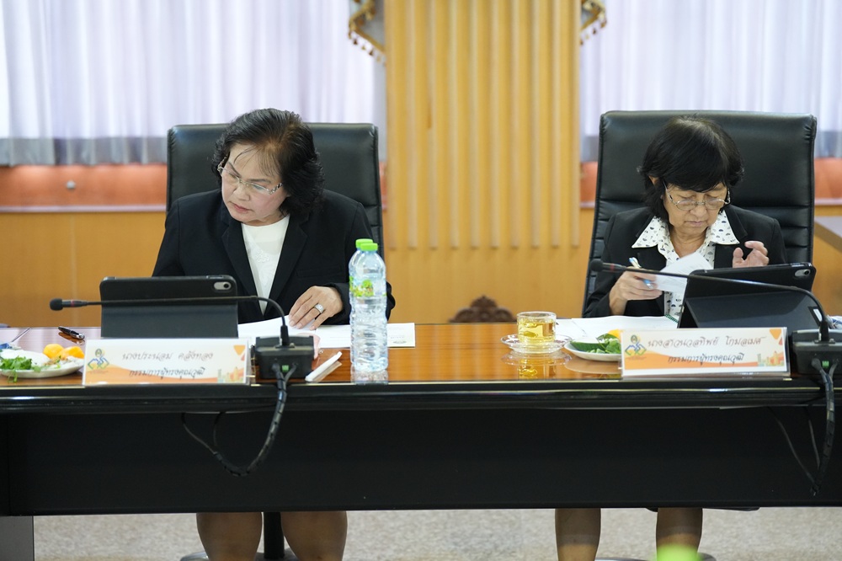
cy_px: 280
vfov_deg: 16.3
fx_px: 1964
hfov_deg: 24.2
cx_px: 421
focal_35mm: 84
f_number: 2.8
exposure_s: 1/125
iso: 5000
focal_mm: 84
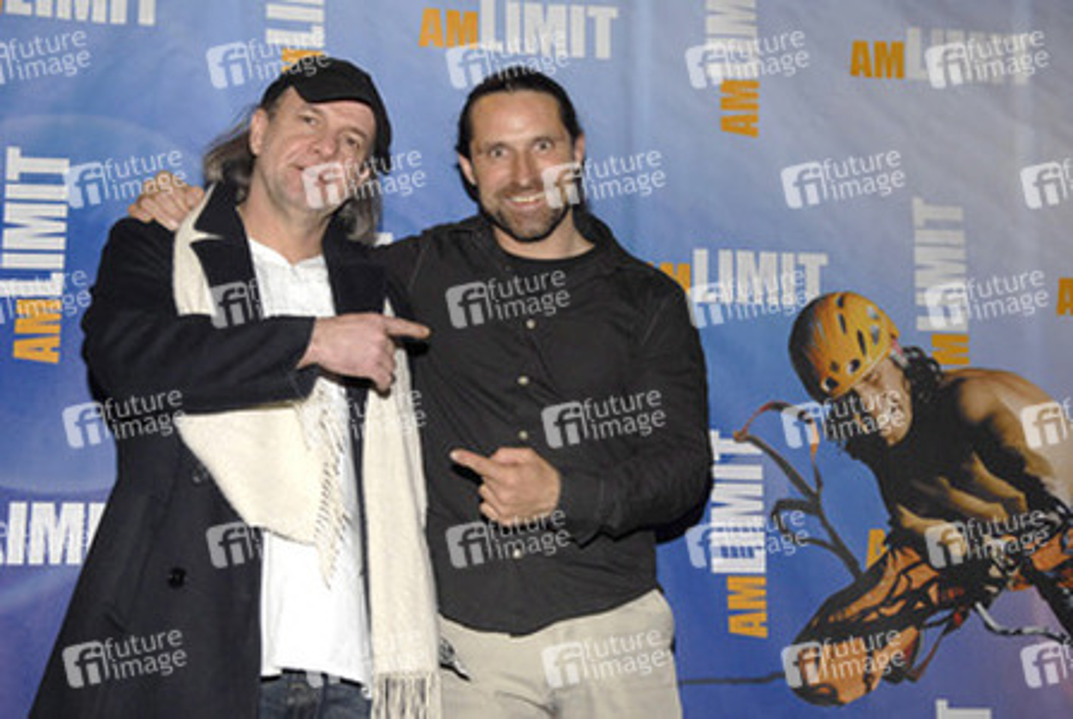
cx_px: 536
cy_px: 360
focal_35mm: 51
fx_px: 1522
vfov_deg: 26.6
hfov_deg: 38.8
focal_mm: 34
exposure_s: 1/60
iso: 400
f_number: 4.5
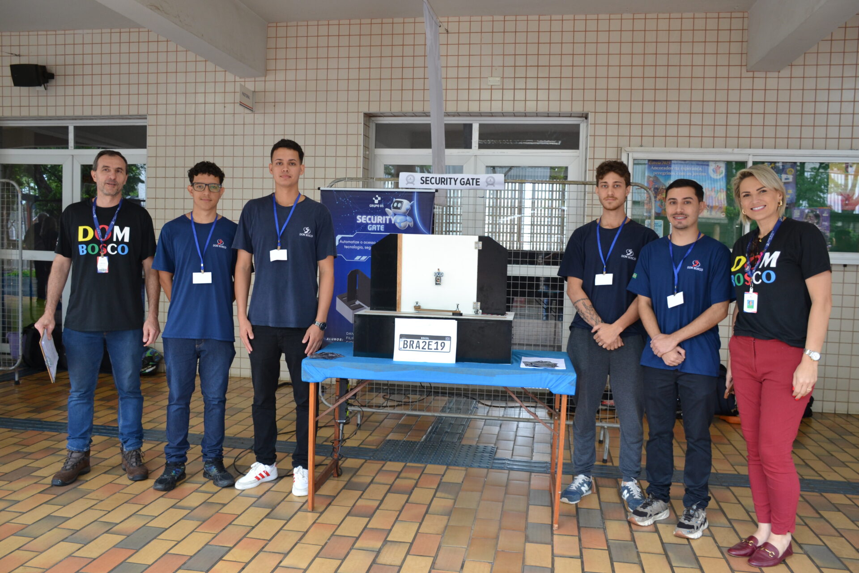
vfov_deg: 43.6
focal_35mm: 30
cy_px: 286
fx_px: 716
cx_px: 430
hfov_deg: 61.9
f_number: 3.5
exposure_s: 1/50
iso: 400
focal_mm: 20
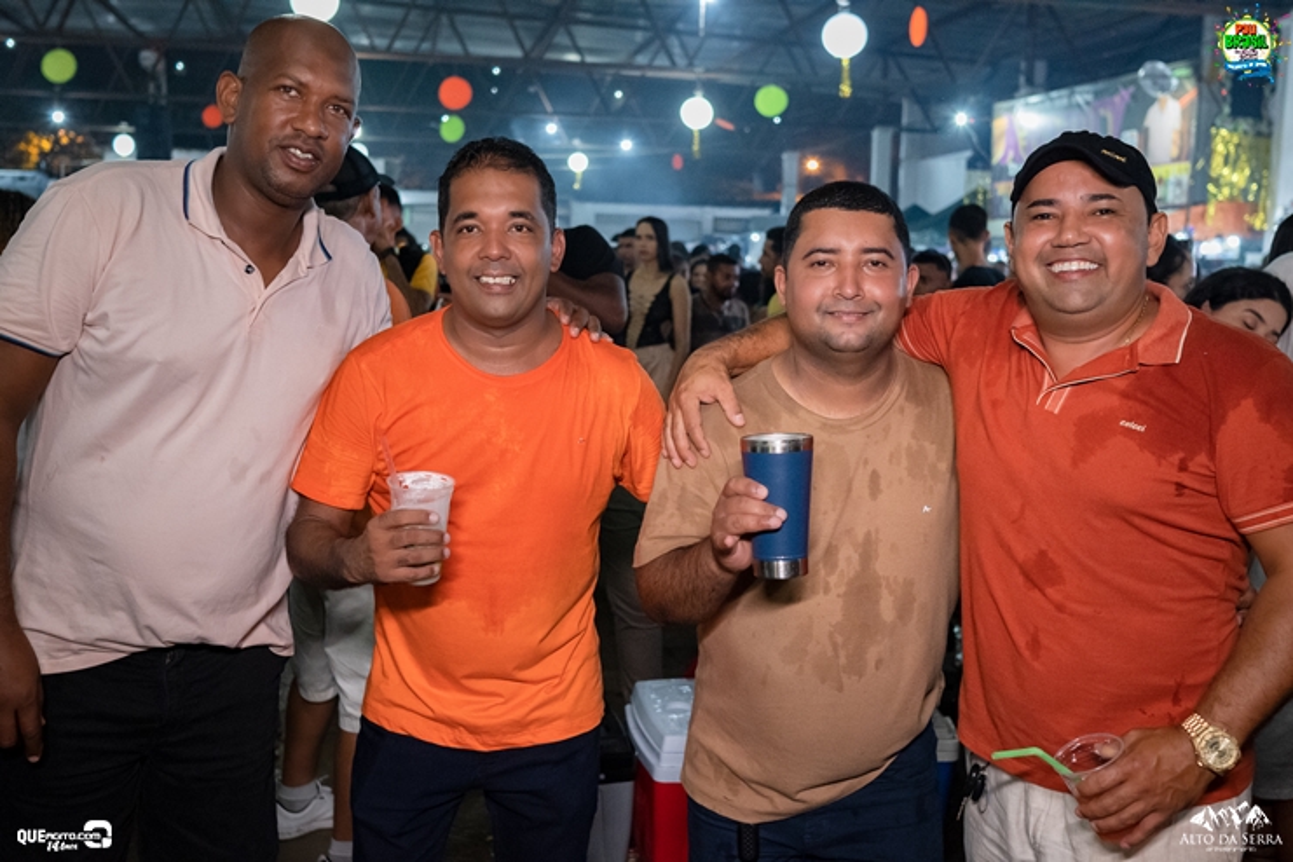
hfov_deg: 53.1
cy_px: 431
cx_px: 646
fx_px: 1293
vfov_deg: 36.9
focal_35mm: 36
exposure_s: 1/250
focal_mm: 24
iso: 2500
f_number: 2.5
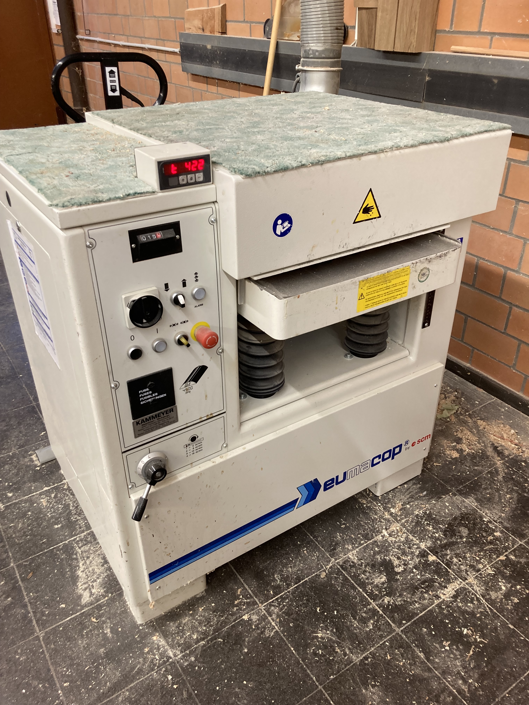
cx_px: 264
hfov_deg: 49.7
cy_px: 352
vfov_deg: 63.4
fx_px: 571
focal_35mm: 28
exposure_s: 1/50
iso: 125
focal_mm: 3.99
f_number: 1.8
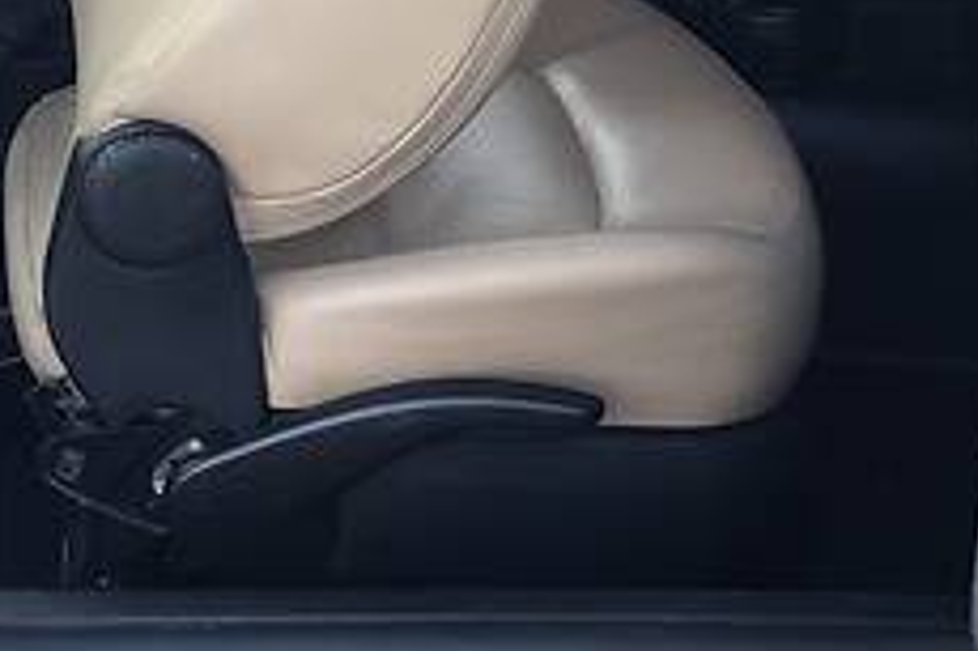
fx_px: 3828
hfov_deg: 14.5
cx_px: 191
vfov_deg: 9.6
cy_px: -102
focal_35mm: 141
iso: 64
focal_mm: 6
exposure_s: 1/60
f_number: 2.4
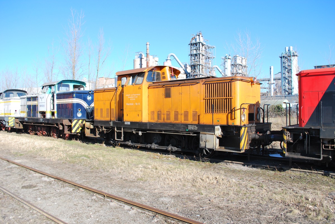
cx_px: 168
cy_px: 112
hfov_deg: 67.3
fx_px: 252
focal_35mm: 27
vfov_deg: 48.0
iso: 200
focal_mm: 18
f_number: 7.1
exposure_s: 1/400
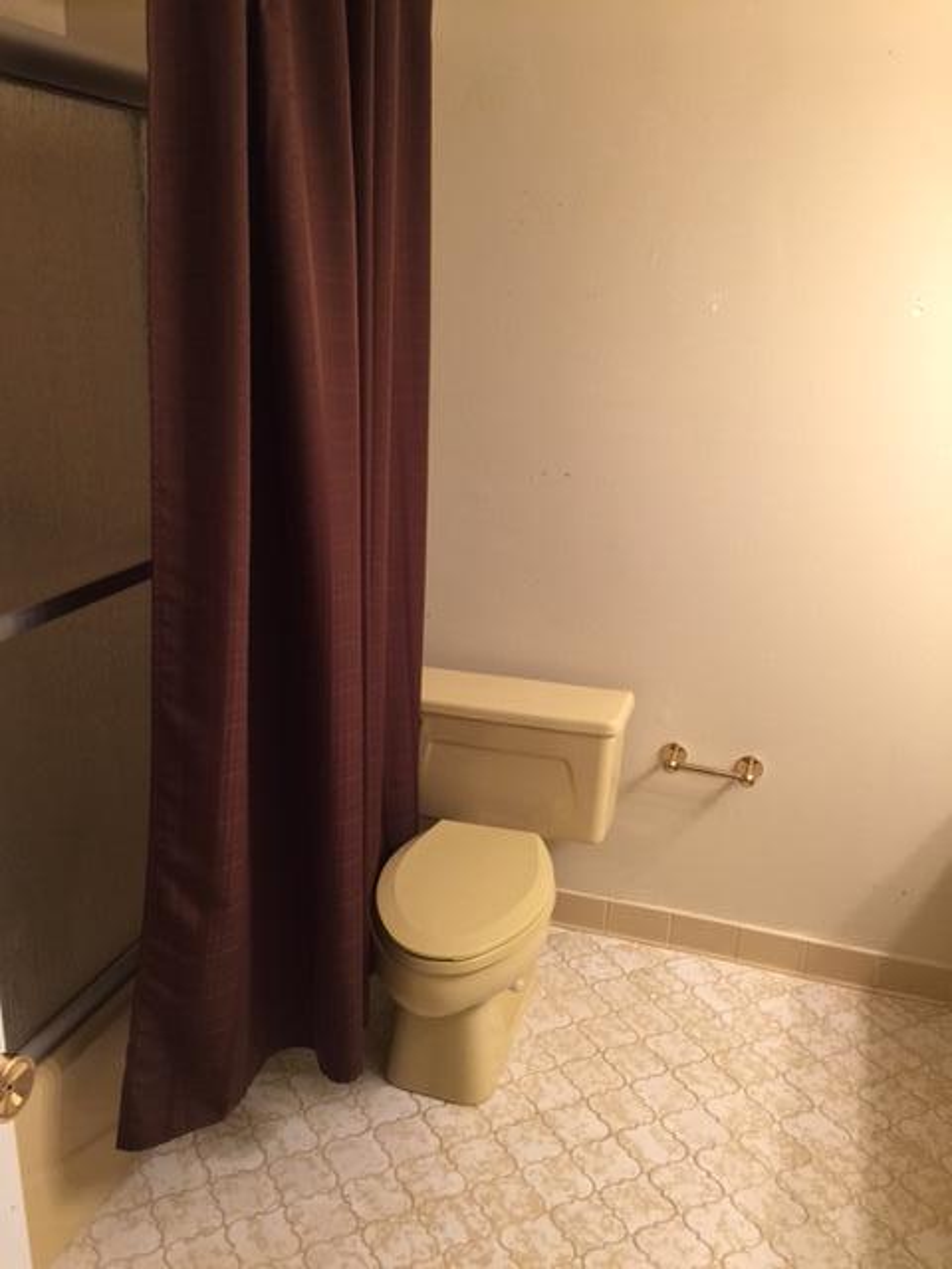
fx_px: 1063
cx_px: 476
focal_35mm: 29
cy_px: 634
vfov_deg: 61.7
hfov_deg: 48.2
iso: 80
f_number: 2.2
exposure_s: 1/15
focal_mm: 4.15
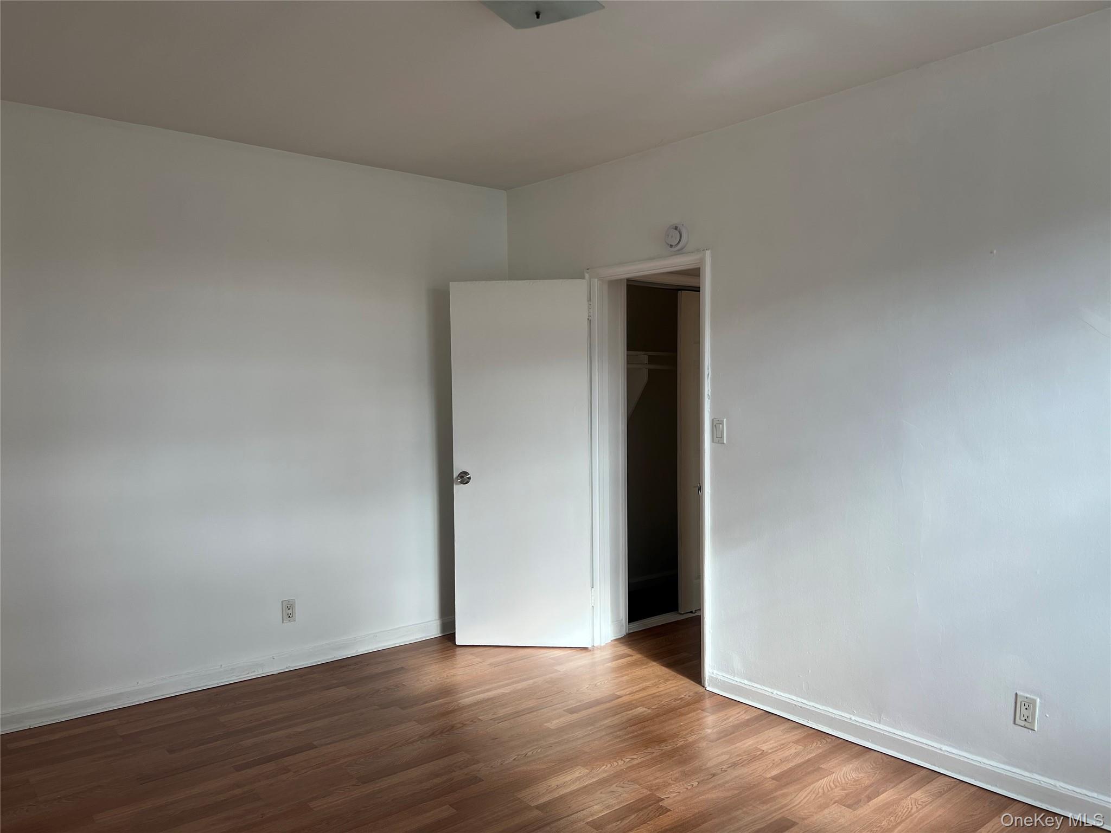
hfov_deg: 67.3
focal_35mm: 26
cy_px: 416
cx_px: 556
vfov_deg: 53.1
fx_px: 834
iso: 32
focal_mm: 5.7
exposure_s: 1/150
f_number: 1.5
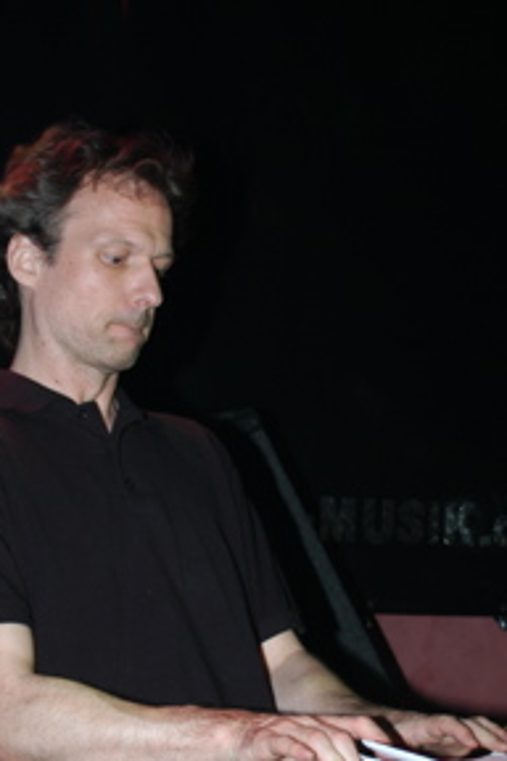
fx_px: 1919
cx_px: 231
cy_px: 509
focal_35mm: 91
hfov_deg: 15.0
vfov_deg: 22.3
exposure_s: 1/60
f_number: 4.5
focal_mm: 35
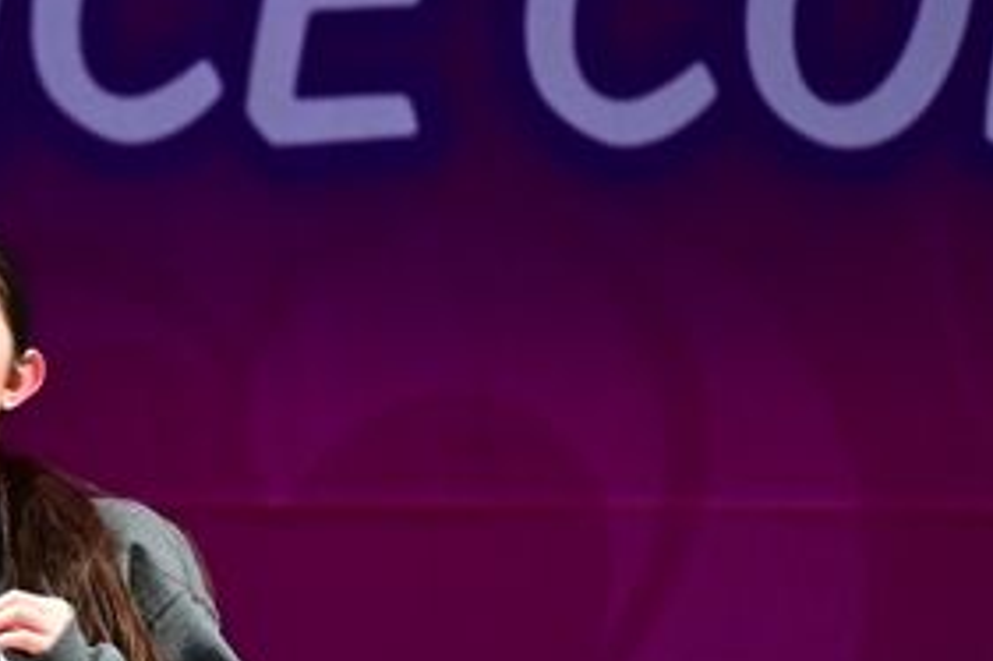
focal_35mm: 801
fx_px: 22080
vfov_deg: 1.7
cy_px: 771
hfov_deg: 2.6
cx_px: -982
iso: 640
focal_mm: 150
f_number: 2.8
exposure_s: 1/400
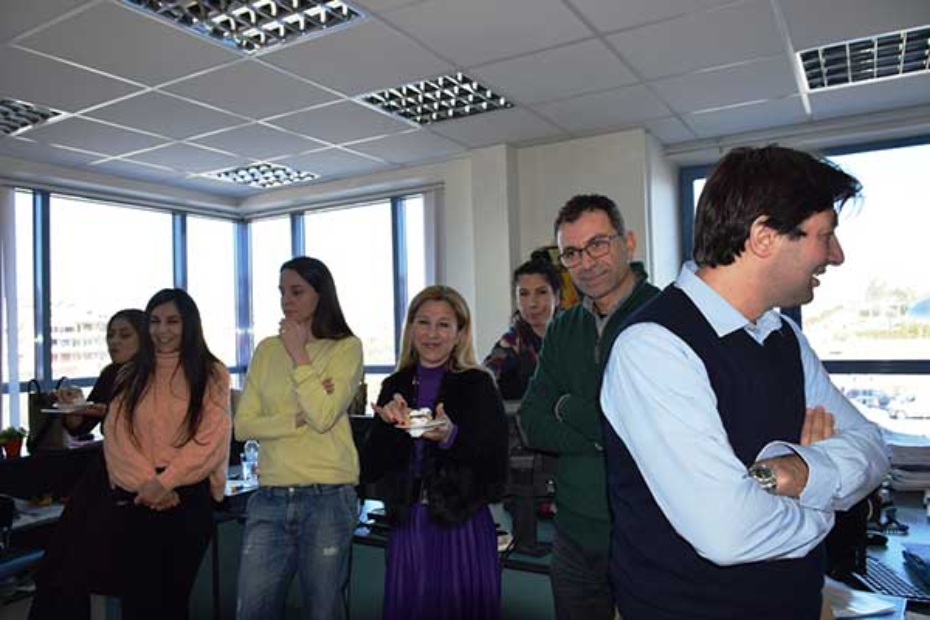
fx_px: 697
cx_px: 465
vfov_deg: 47.9
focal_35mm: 27
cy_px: 310
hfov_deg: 67.4
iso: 220
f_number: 5.6
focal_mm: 18
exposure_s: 1/125
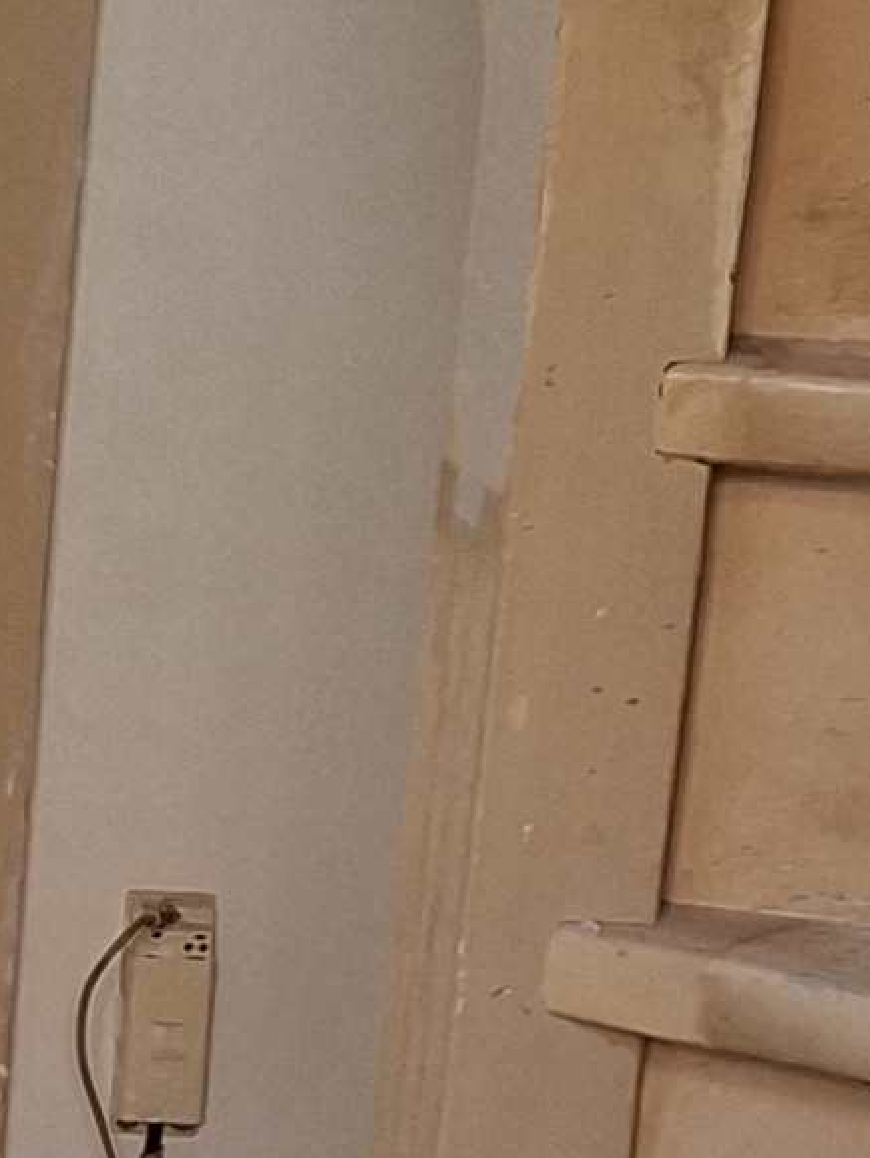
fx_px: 5291
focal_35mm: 158
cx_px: -972
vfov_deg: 12.5
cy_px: 603
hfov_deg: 8.8
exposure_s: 1/100
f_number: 1.8
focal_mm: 5.54
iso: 64
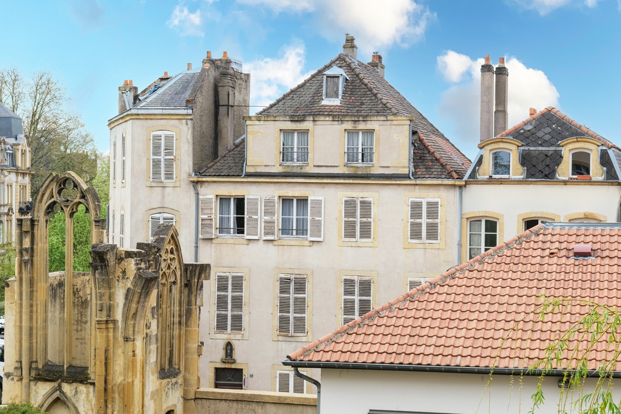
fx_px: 1276
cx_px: 310
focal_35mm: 74
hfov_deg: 27.3
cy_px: 207
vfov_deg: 18.4
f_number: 8
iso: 800
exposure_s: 1/500
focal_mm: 49
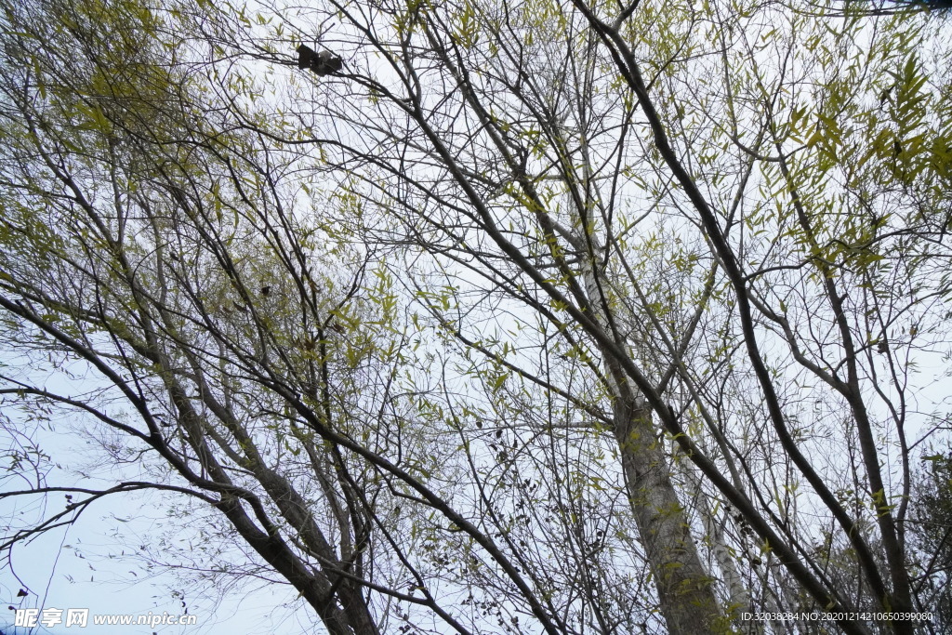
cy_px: 318
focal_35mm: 24
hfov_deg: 73.7
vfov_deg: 53.1
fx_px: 635
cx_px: 476
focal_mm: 16
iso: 10000
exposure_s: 1/4000
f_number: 13
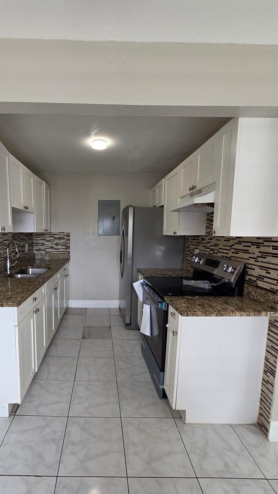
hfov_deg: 69.1
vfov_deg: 102.9
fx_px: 197
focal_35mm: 15
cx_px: 100
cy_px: 259
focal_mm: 2.2
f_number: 2.2
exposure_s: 1/120
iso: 64
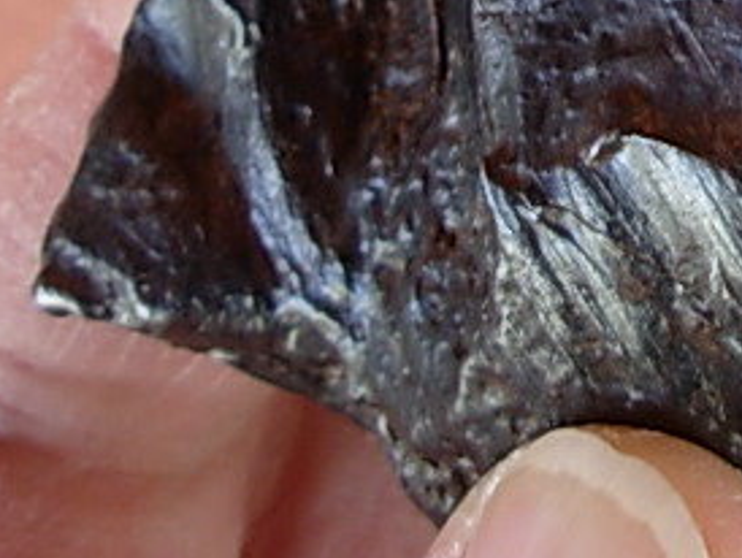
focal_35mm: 142
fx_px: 3046
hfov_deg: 13.3
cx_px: 1013
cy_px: -263
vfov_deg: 10.1
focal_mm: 6.3
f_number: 2.9
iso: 50
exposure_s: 1/19
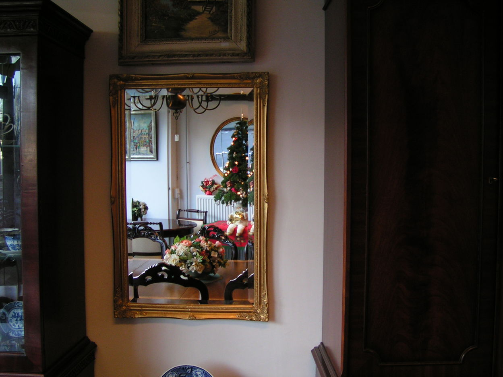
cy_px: 188
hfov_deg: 49.0
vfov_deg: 37.7
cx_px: 252
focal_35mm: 38
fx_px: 552
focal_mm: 5.8
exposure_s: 1/40
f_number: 2.8
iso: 100
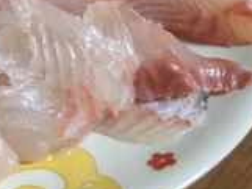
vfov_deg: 20.1
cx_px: -5
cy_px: 20
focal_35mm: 72
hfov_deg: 25.6
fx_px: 525
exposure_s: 1/25
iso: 200
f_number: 2.2
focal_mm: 4.15
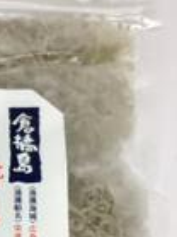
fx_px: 608
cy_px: 203
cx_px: -24
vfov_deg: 21.6
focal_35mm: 89
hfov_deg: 16.0
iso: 100
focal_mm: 3.3
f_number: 2.4
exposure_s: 1/120
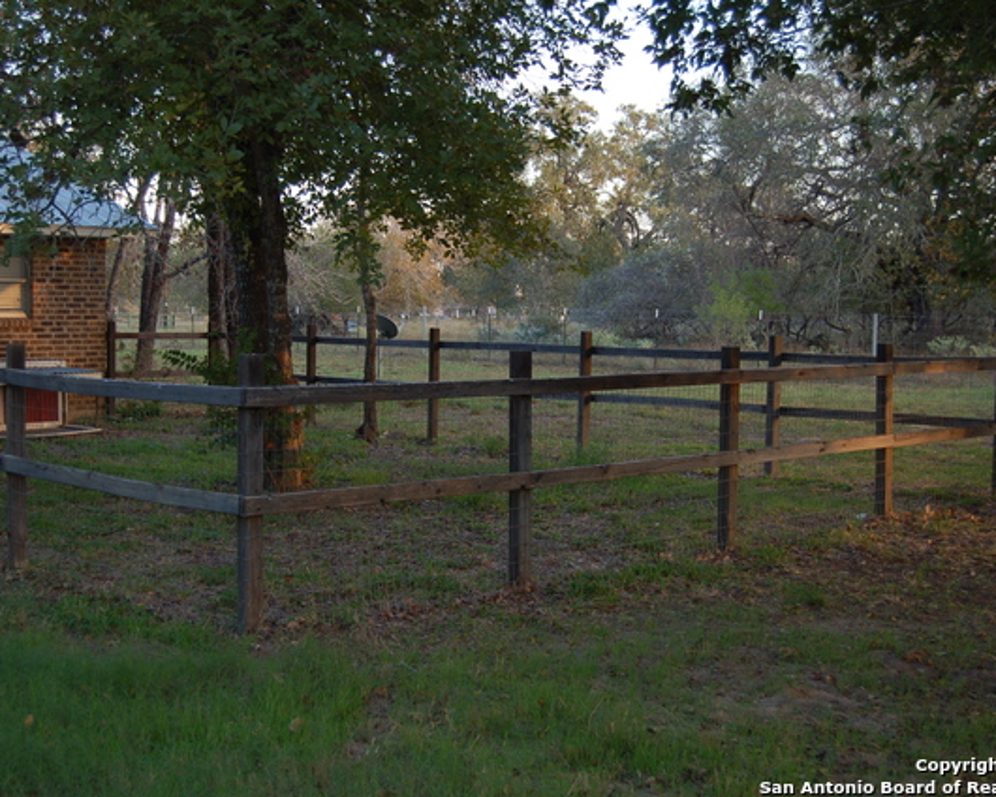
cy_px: 398
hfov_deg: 36.6
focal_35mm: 51
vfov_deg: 29.7
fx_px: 1503
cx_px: 464
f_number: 4.2
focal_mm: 30
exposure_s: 1/60
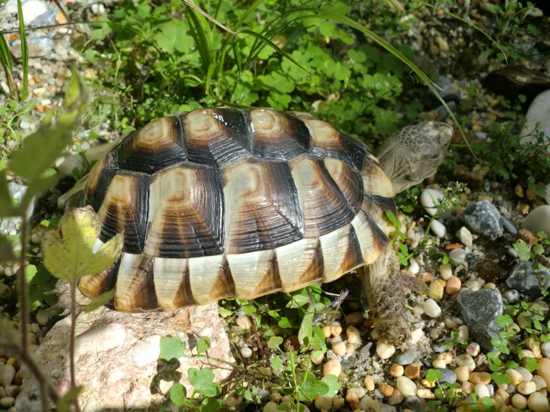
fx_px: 556
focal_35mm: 35
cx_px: 275
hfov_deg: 52.6
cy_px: 206
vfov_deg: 40.7
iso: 64
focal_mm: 6.3
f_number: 3.1
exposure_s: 1/800
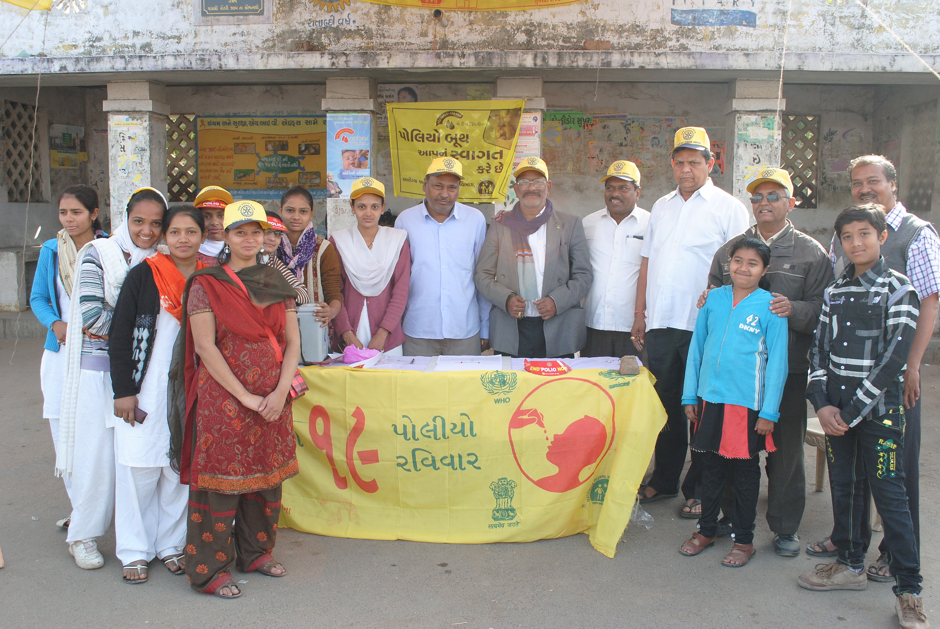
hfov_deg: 53.1
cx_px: 470
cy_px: 314
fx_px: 941
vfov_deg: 37.0
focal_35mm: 36
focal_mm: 24
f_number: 9
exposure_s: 1/125
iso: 400
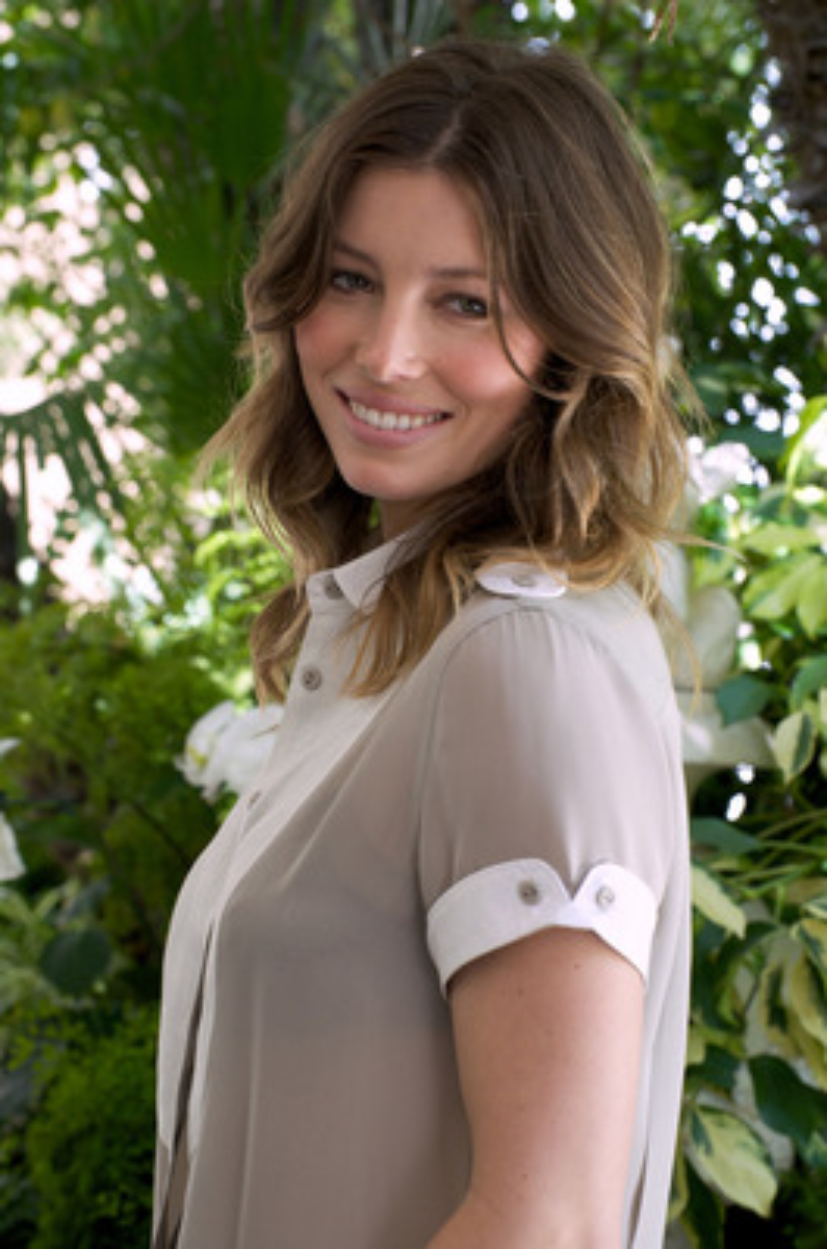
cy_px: 624
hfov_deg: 14.3
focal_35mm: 95
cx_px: 414
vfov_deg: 21.5
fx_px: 3288
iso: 640
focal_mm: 95
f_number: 9
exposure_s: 1/60
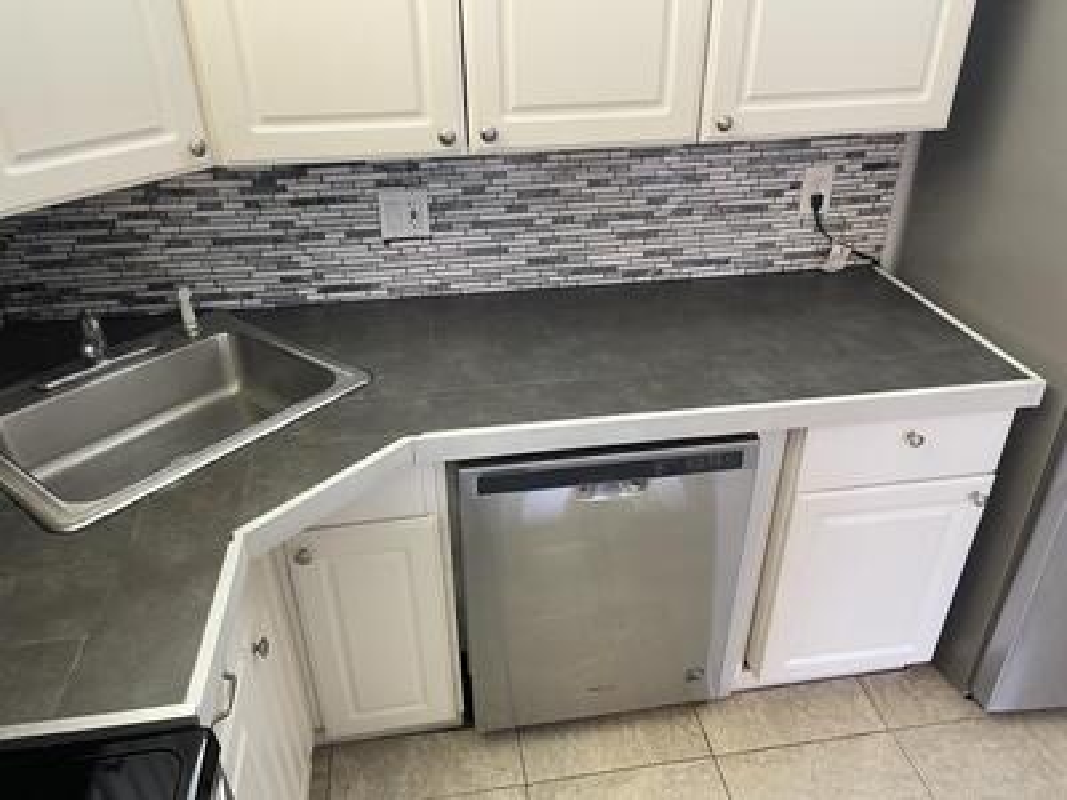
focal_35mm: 26
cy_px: 400
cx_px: 534
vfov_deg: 53.1
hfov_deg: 67.3
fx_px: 801
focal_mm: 5.1
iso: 80
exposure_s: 1/60
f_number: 1.6
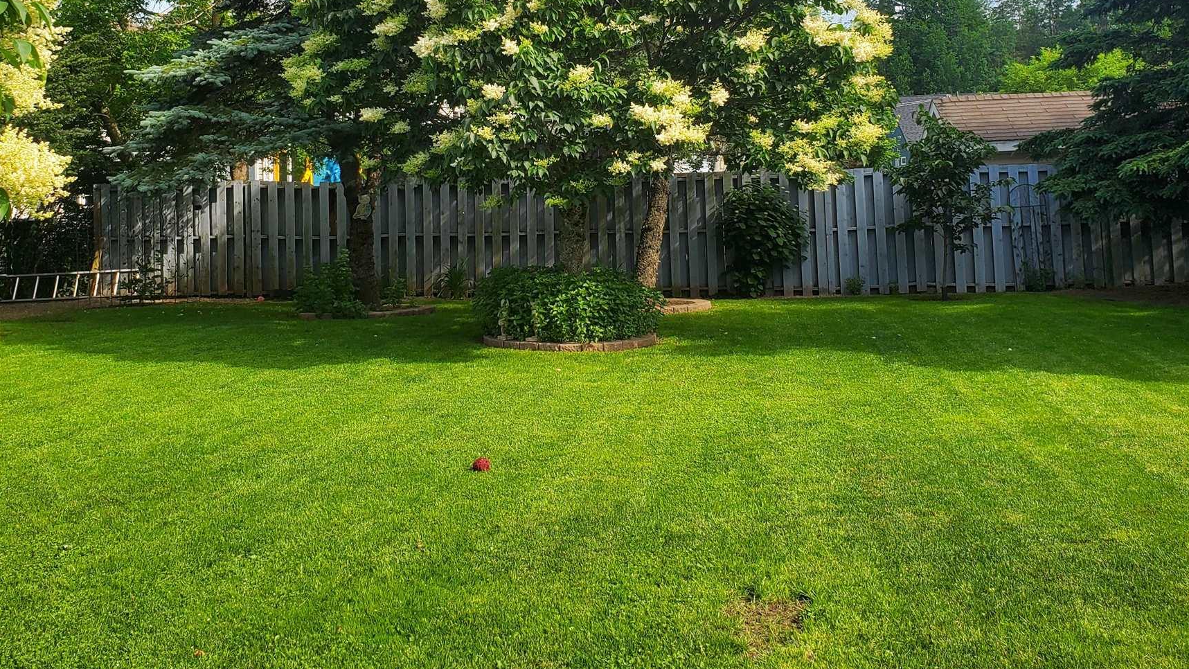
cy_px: 168
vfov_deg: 30.7
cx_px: 597
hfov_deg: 52.8
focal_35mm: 38
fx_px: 1198
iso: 50
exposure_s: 1/832
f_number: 2.4
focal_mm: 4.3
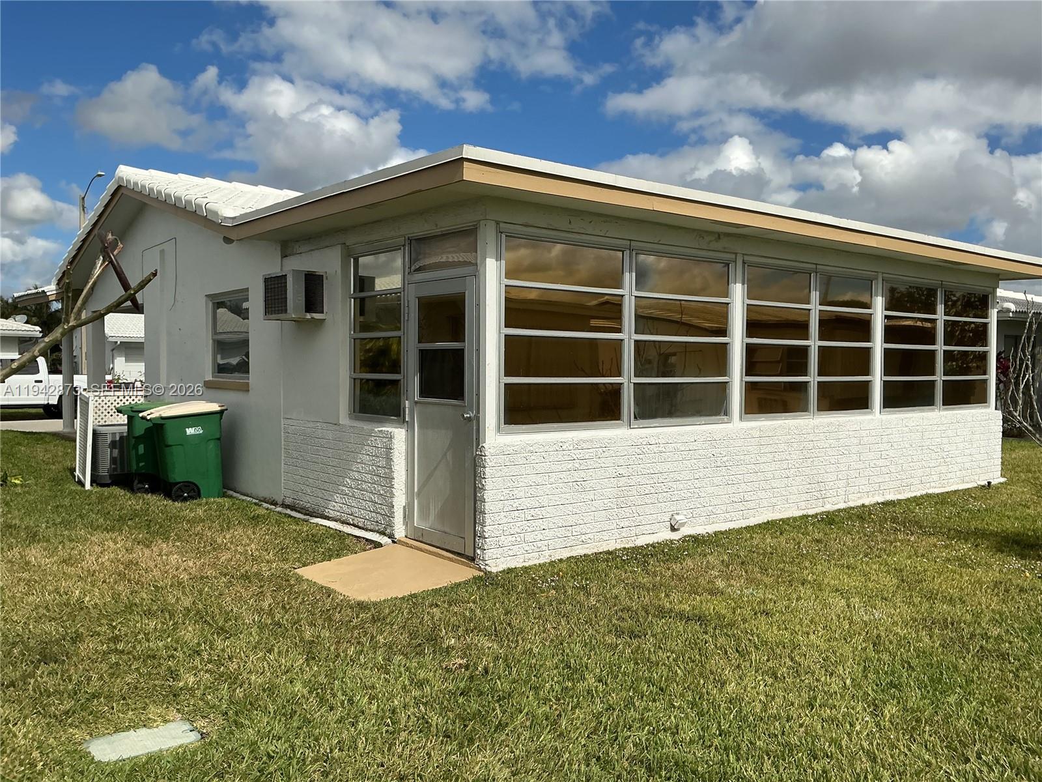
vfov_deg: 48.2
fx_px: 873
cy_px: 391
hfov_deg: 61.7
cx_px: 521
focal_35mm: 29
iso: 25
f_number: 1.8
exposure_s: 1/3534
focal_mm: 3
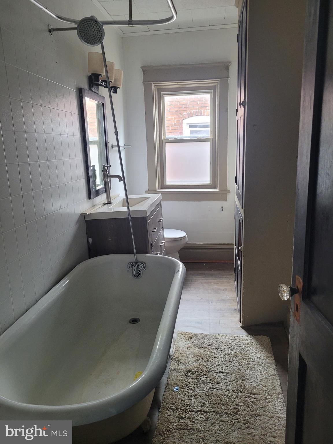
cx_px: 166
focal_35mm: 26
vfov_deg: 67.3
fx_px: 333
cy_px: 222
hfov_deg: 53.1
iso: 200
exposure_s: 1/60
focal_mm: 5.4
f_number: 1.8
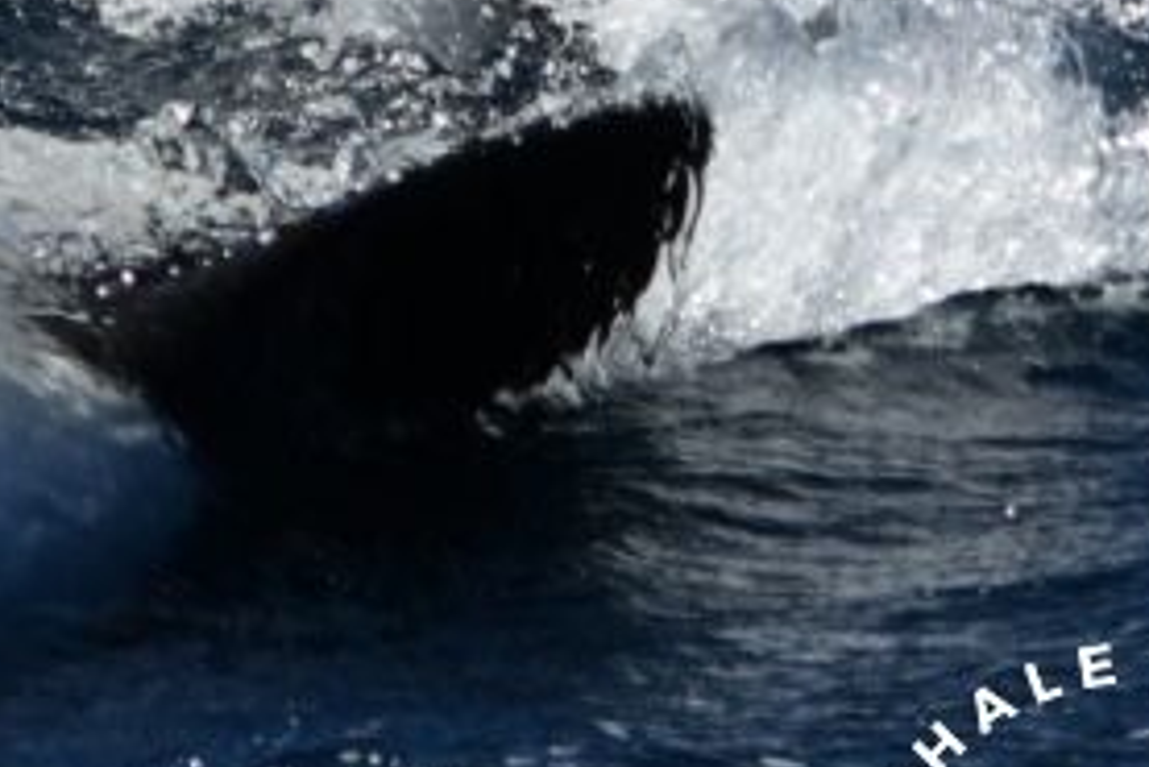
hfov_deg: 2.6
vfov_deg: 1.8
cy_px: 176
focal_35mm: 779
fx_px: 24875
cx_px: -183
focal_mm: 270
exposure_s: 1/8000
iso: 560
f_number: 5.6
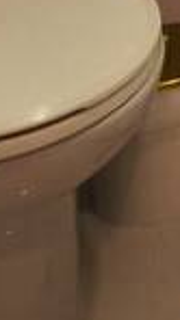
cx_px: 642
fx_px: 1012
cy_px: -486
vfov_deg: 12.9
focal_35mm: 119
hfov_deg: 7.9
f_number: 2.2
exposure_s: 1/30
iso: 320
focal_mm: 1.91
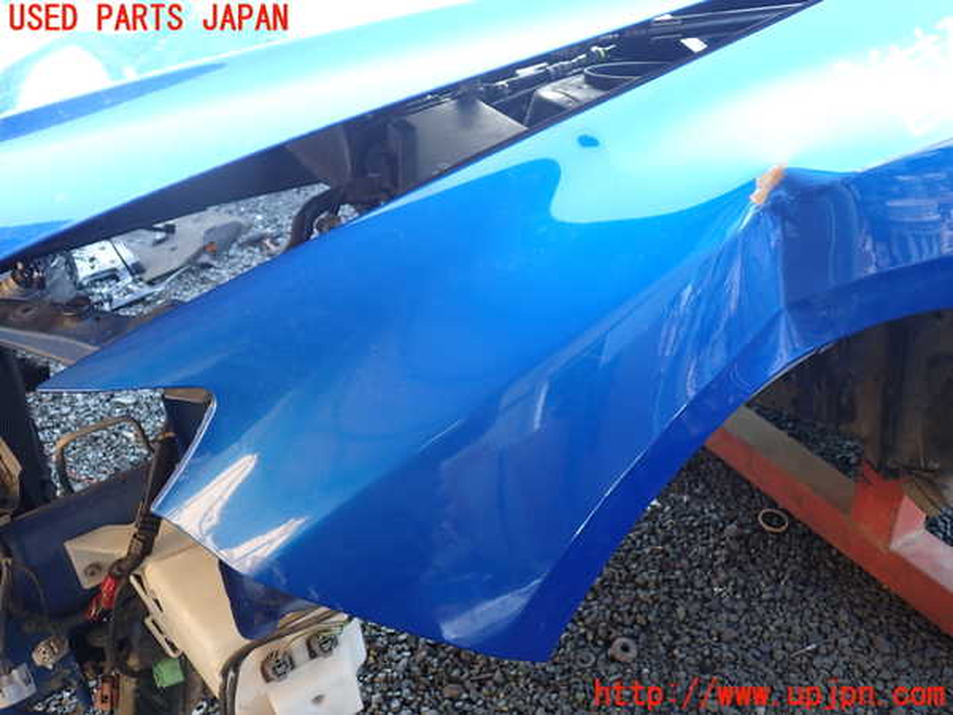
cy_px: 358
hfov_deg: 60.0
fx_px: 826
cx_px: 476
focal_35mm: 30
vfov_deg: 46.8
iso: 200
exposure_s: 1/50
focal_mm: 5.4
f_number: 2.3
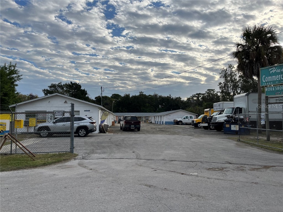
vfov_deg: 53.1
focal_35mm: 26
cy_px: 106
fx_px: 213
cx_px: 142
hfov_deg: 67.3
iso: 50
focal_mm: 5.1
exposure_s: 1/3876
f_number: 1.6
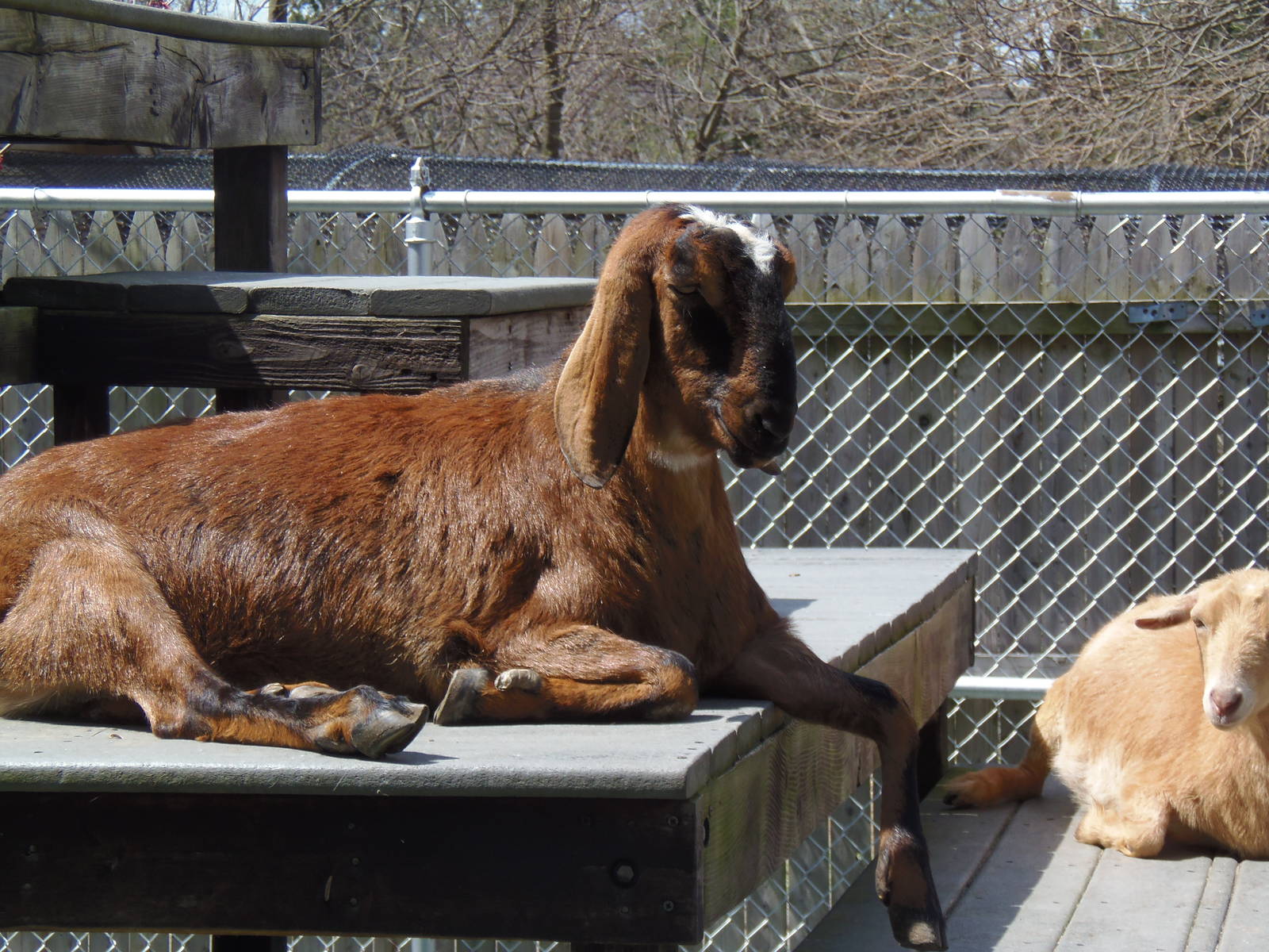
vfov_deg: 14.9
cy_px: 476
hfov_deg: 19.8
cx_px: 634
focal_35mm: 99
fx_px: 3629
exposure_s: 1/320
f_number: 4.4
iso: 64
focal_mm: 18.4
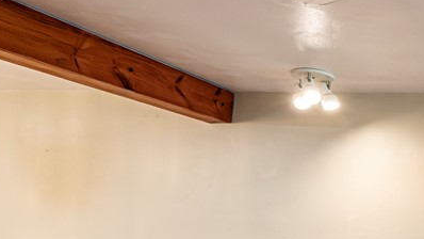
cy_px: 252
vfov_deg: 27.6
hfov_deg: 35.3
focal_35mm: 40
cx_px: 546
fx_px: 450
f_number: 8
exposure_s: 1/100
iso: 4000
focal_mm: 14
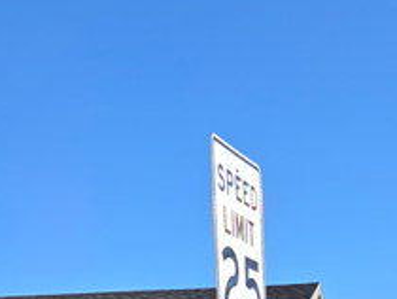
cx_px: 53
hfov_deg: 17.3
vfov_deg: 13.0
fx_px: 1286
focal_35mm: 112
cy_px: 329
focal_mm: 5.4
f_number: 1.8
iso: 25
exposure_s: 1/1650
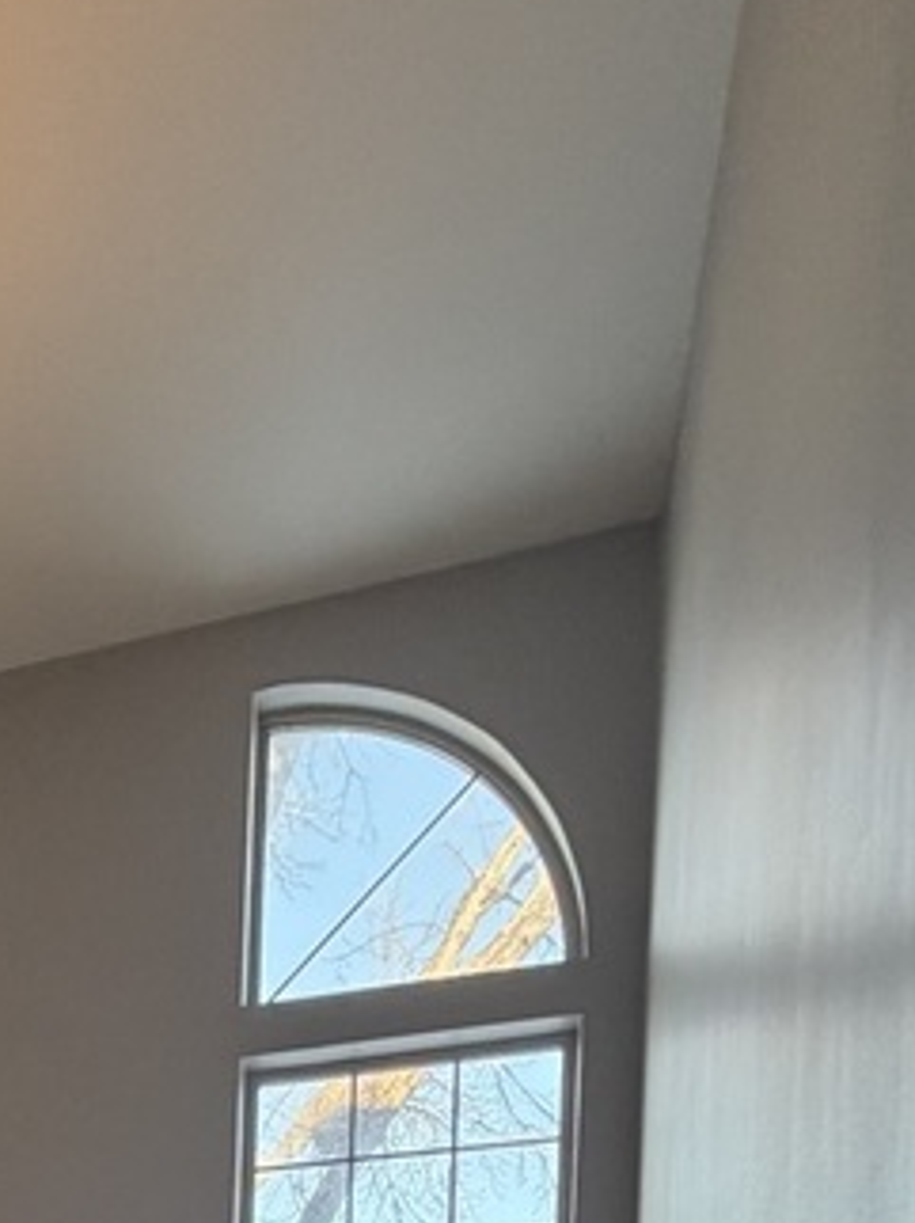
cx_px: -247
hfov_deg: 26.5
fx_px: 1659
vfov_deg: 28.9
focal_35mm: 47
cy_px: 1751
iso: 160
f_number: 2.2
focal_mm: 2.22
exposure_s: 1/120
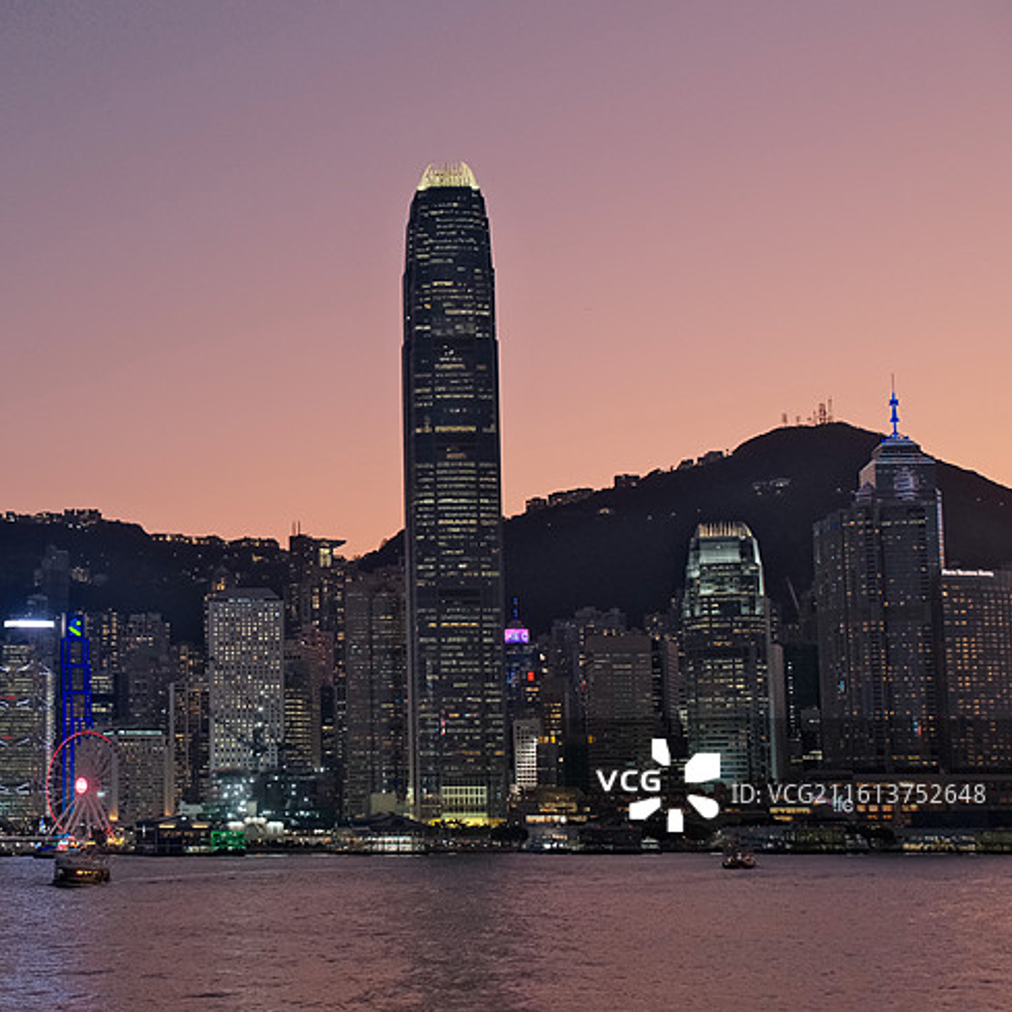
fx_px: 1885
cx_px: 199
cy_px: 529
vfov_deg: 30.0
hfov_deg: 29.4
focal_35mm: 57
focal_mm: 27.5
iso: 1600
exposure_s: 1/56
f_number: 4
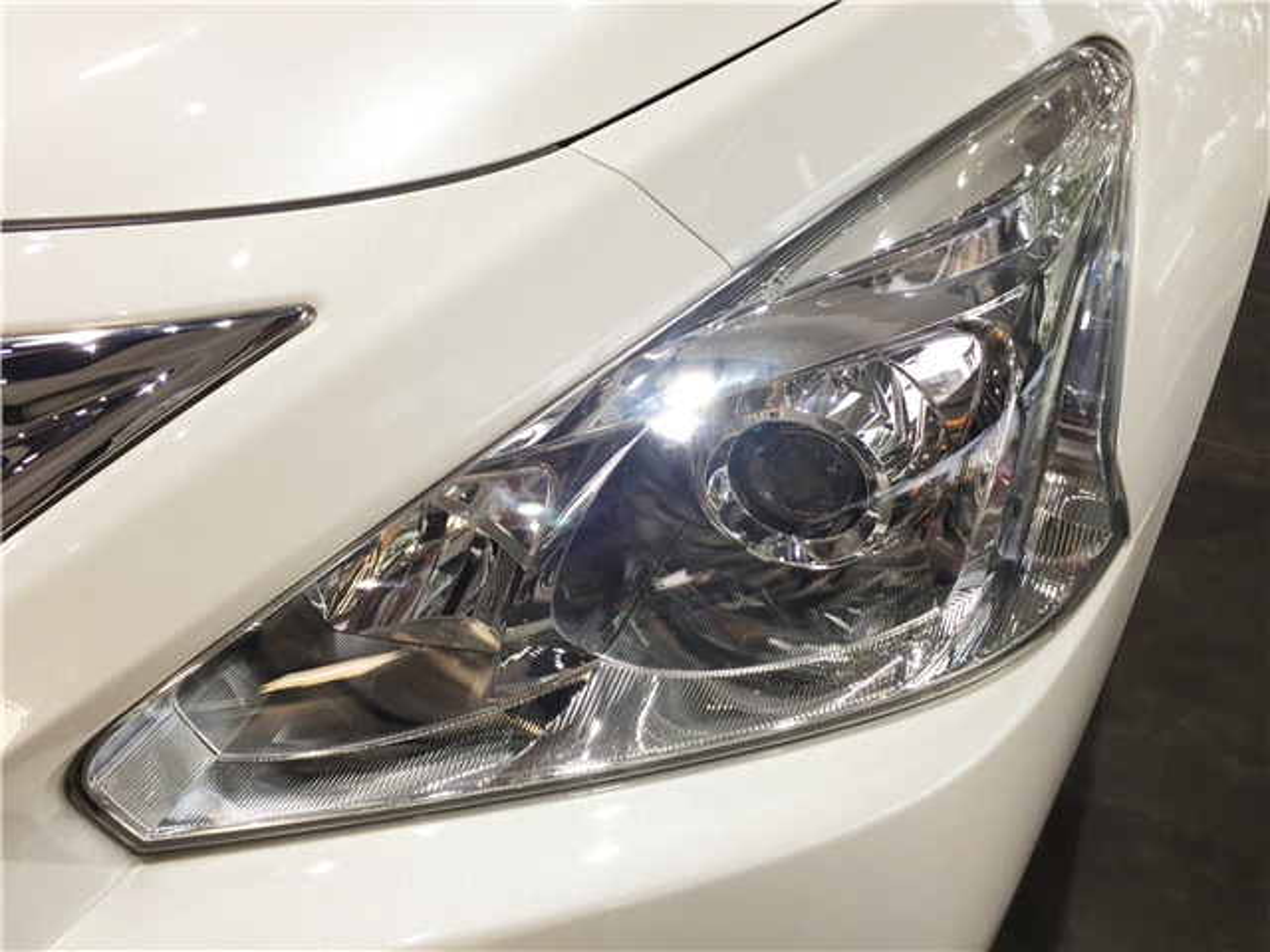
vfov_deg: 48.2
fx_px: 1064
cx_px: 635
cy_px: 476
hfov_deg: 61.7
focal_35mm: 29
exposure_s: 1/50
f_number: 2.2
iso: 40
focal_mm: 4.15
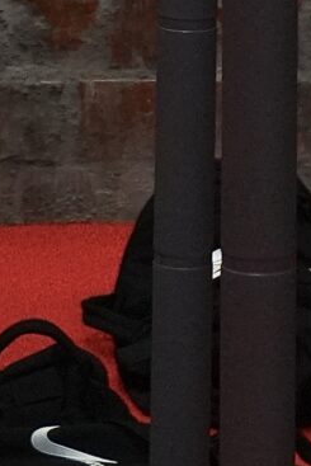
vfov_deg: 5.7
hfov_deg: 4.0
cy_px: -802
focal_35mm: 345
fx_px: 4472
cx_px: -74
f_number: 5
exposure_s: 1/60
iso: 2000
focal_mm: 33
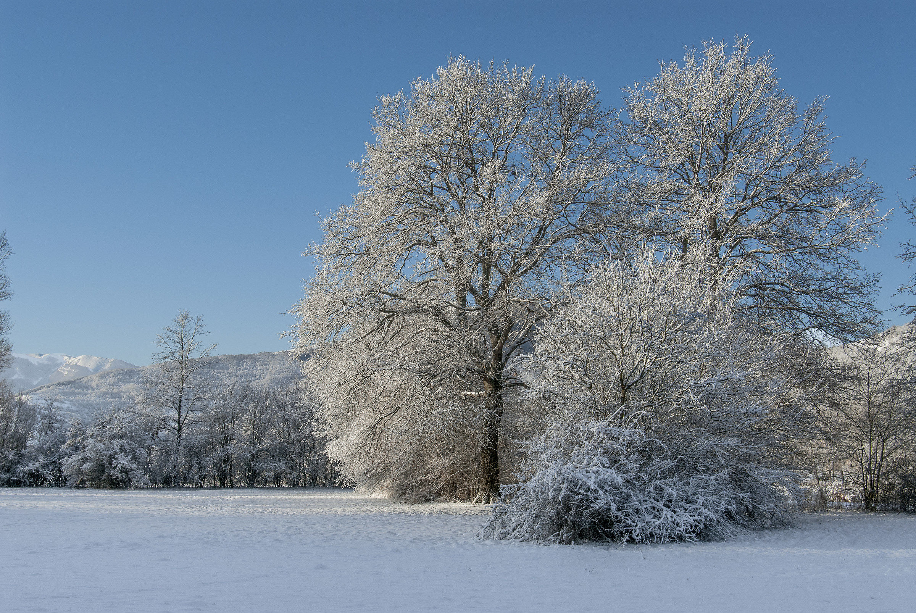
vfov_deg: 28.1
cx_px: 458
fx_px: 1223
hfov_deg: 41.1
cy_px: 306
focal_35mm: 48
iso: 320
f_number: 11
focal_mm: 32
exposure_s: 1/400
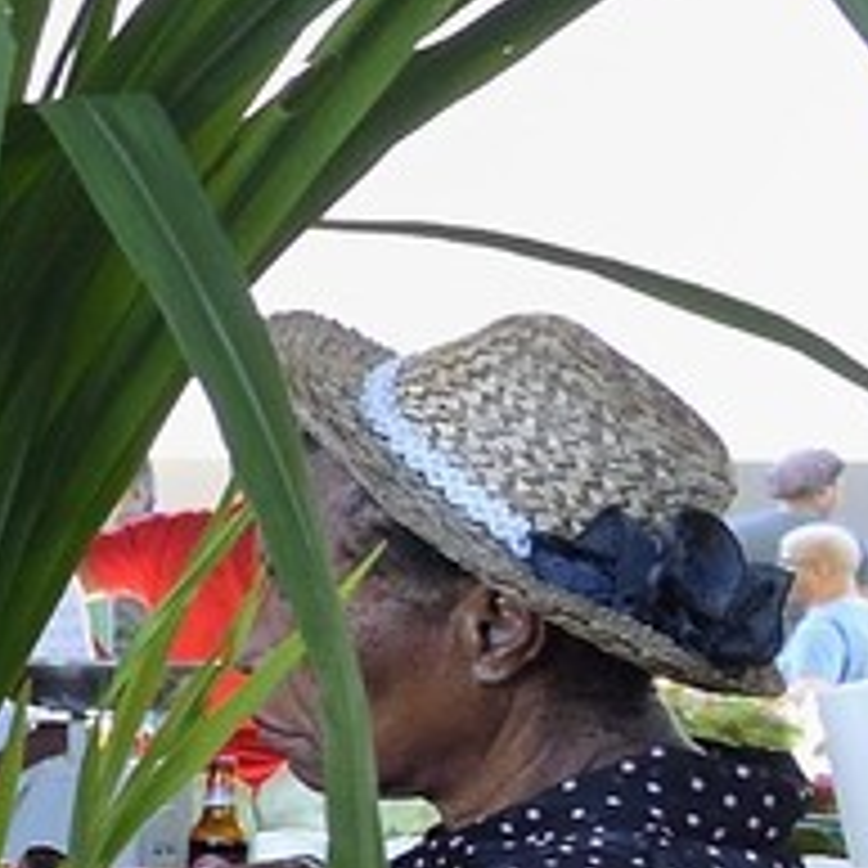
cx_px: -2608
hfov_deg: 7.4
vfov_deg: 10.3
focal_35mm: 169
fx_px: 4794
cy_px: 486
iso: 1600
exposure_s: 1/60
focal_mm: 24
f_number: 8
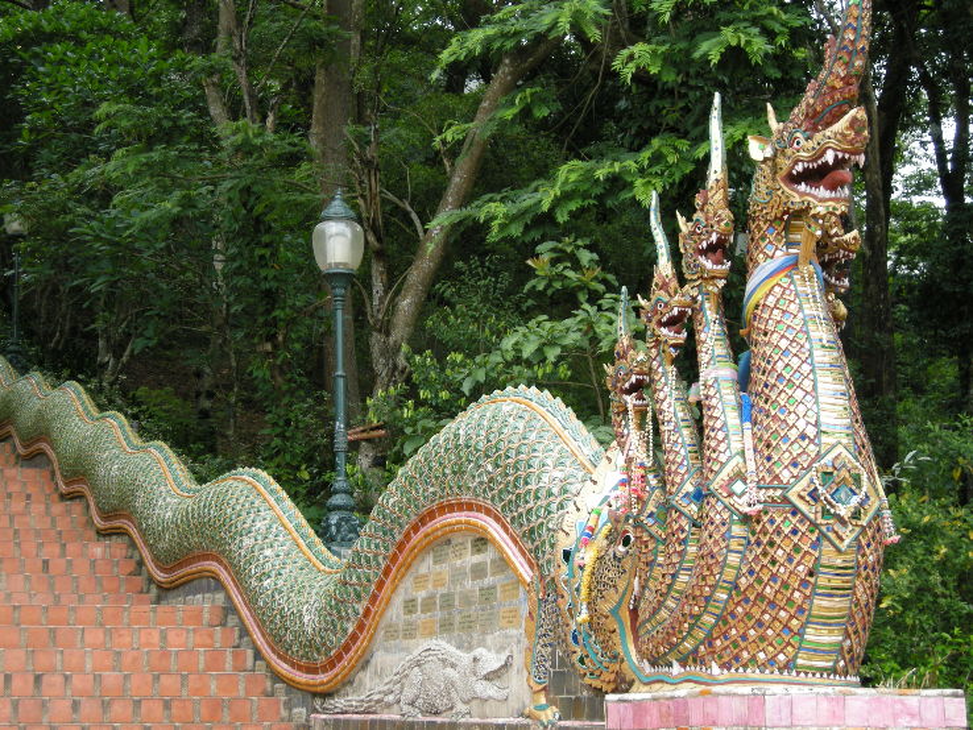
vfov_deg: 19.9
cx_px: 486
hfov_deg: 26.3
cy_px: 365
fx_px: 2081
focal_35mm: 74
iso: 117
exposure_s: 1/59.3
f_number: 3.9
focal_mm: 15.7
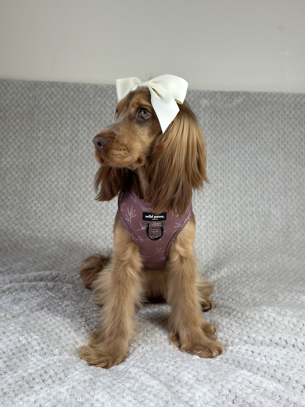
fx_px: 564
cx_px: 152
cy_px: 204
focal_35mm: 48
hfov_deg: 30.3
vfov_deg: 39.7
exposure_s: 1/202
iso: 80
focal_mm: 6.86
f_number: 1.78
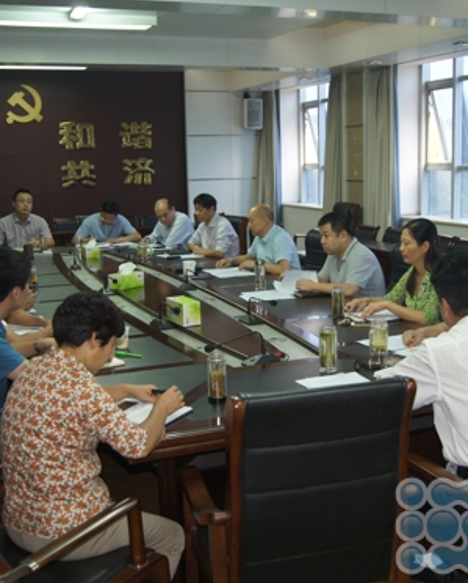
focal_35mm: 43
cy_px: 295
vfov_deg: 42.9
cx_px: 260
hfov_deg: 34.9
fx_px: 744
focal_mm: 20
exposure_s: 1/30
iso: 400
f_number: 4
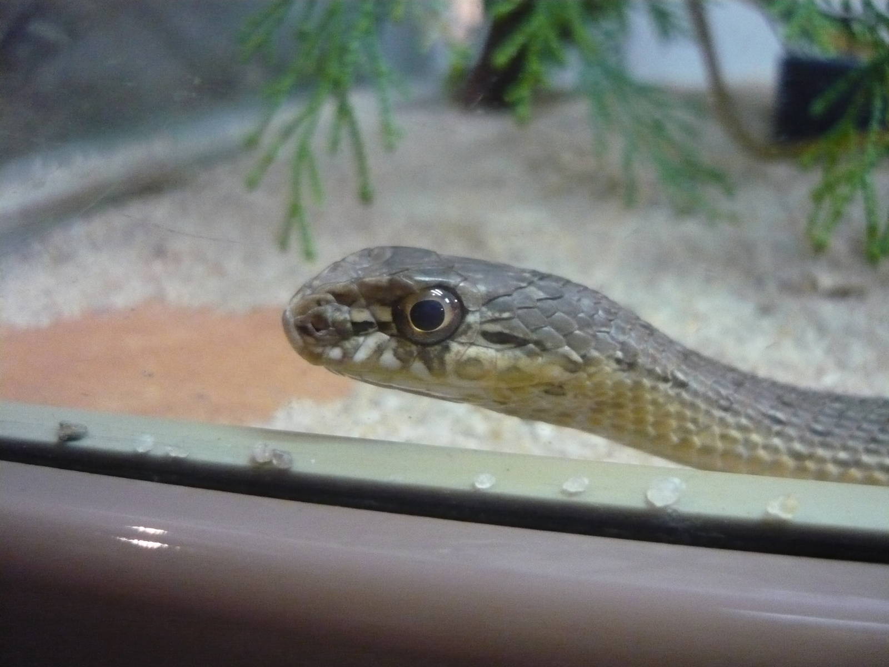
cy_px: 334
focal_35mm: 33
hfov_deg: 55.4
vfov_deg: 42.9
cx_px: 444
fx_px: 847
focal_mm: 5.5
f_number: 2.8
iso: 800
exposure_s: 1/40
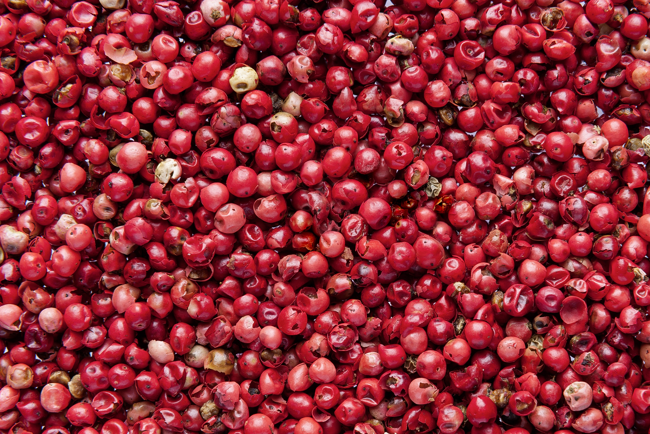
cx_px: 384
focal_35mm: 90
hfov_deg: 22.6
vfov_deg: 15.2
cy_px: 275
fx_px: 1625
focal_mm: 70
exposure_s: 1/125
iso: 100
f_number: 16
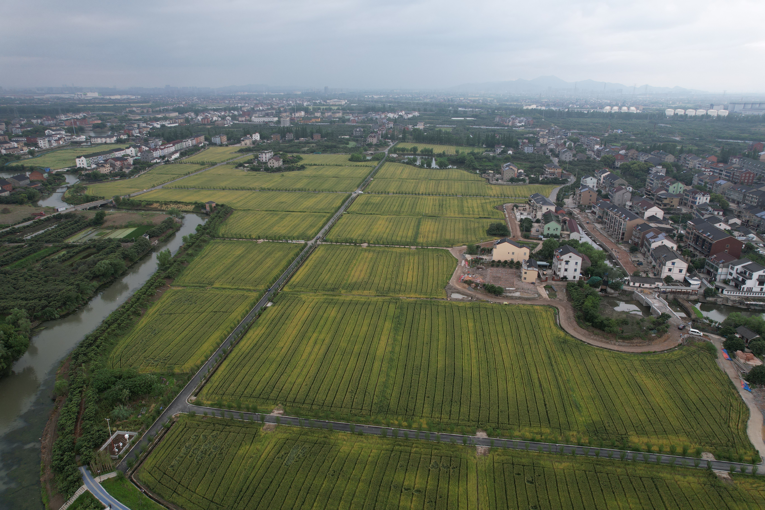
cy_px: 255
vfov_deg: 57.2
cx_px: 382
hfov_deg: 78.6
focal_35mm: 22
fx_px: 467
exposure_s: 1/400
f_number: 2.8
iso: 100
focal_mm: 8.38
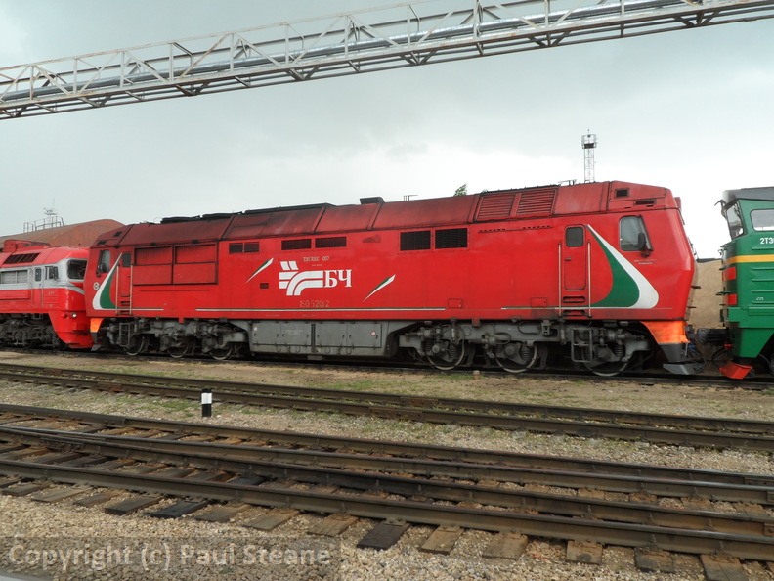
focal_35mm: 28
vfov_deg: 49.7
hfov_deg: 63.4
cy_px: 290
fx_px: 626
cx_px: 387
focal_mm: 4.9
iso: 80
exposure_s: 1/60
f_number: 3.1
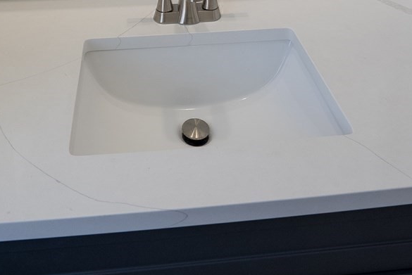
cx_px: 173
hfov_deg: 46.2
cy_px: -184
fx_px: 481
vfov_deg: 22.8
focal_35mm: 42
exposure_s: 1/100
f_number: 5
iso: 800
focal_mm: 12
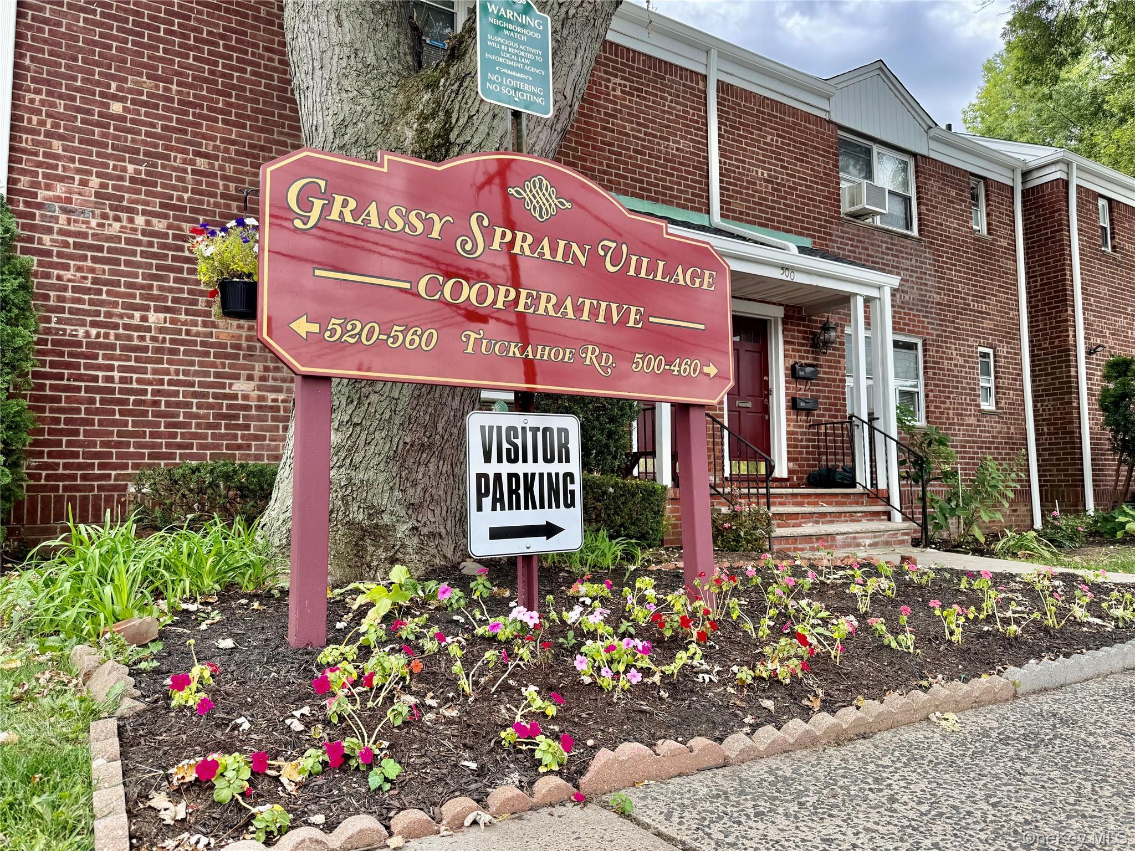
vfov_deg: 56.8
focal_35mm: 24
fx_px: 787
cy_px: 426
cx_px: 568
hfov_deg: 71.6
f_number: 1.78
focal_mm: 6.76
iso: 80
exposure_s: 1/389
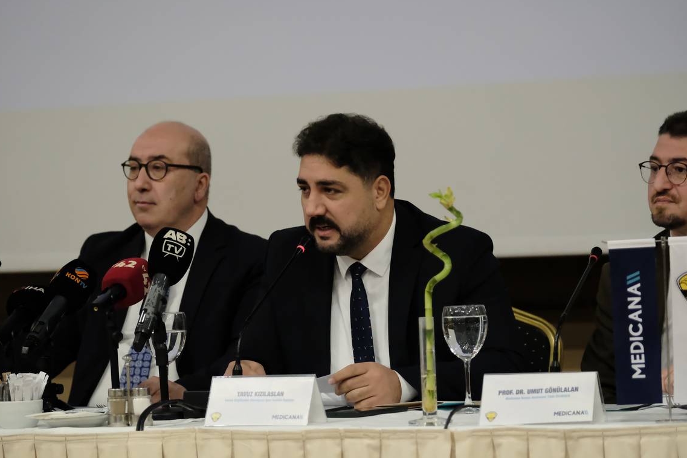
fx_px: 3416
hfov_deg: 11.5
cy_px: 245
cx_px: 340
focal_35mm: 179
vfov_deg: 7.7
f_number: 2.8
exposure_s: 1/320
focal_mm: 106
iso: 5000
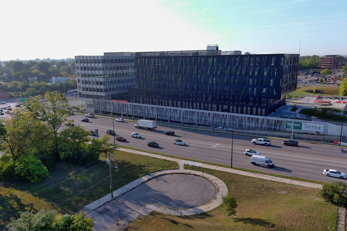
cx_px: 174
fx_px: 280
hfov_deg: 63.7
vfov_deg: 45.0
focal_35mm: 29
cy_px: 116
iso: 100
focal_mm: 10.57
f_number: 2.8
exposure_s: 1/50
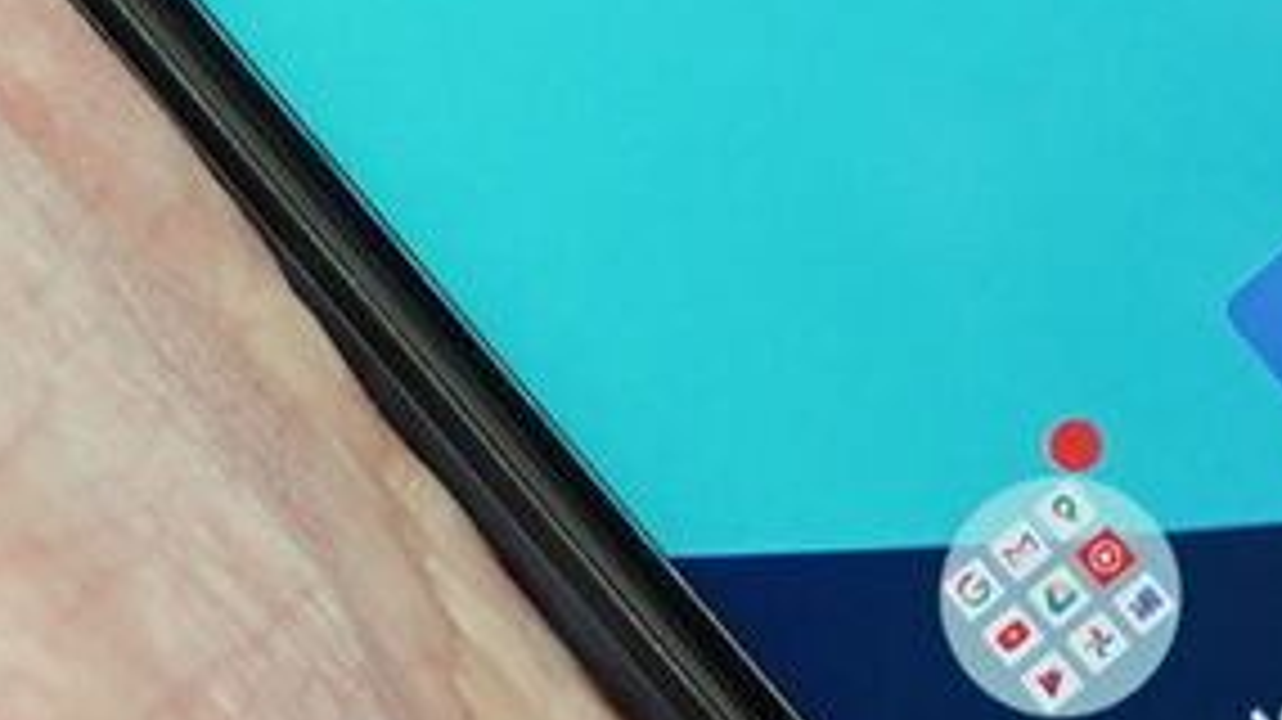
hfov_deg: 6.0
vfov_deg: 3.3
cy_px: -598
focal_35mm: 360
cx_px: 1269
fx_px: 12232
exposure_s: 1/160
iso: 1000
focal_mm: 51
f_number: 6.3
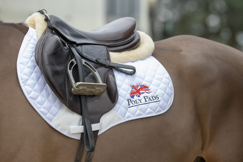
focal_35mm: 200
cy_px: 81
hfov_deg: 10.3
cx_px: 122
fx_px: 1350
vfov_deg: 6.9
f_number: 4.5
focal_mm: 200
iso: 500
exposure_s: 1/640
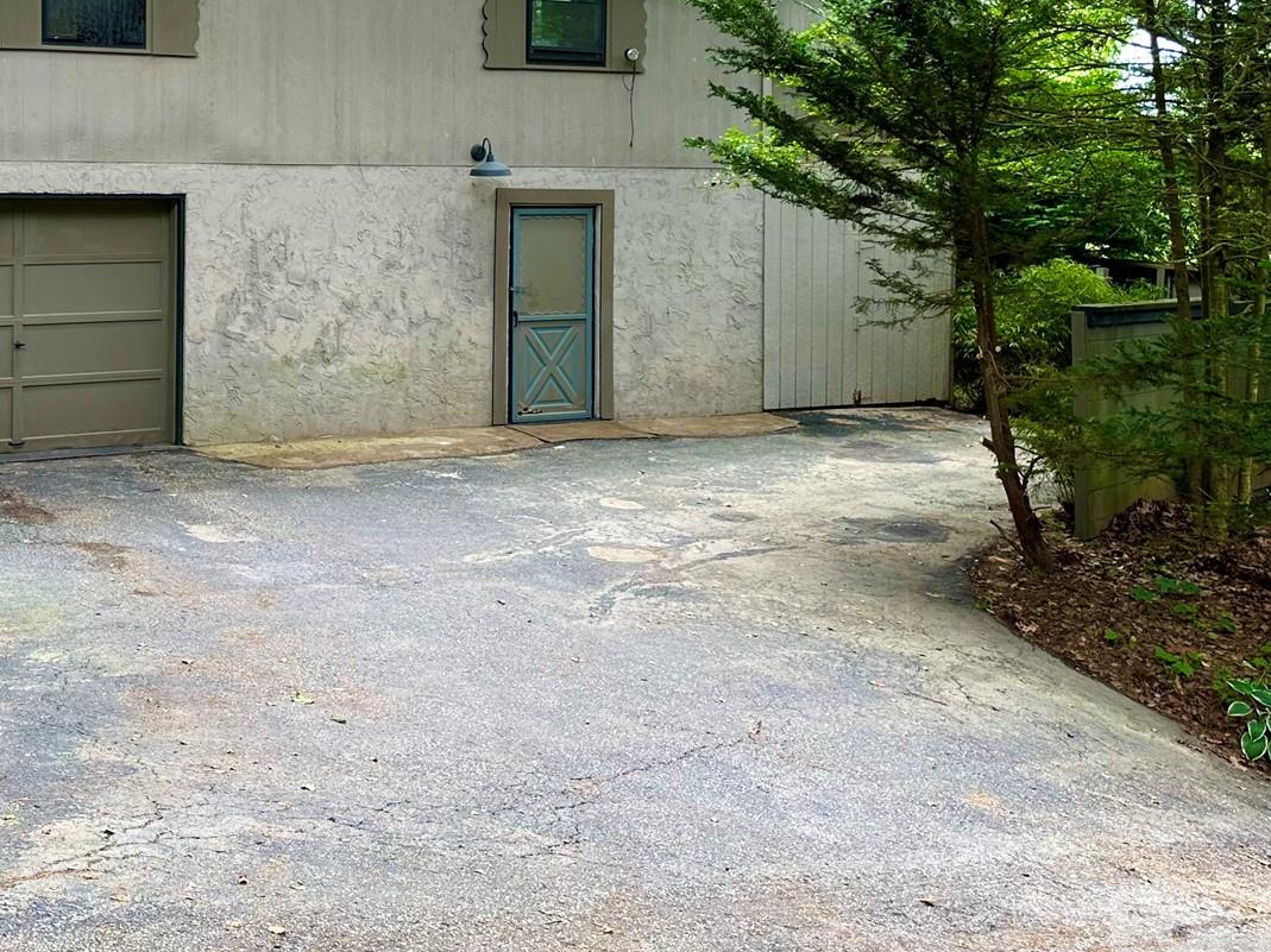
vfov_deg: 30.8
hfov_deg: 39.9
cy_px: 201
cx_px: 285
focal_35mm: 46
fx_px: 1688
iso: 50
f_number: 1.78
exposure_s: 1/125
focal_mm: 6.86
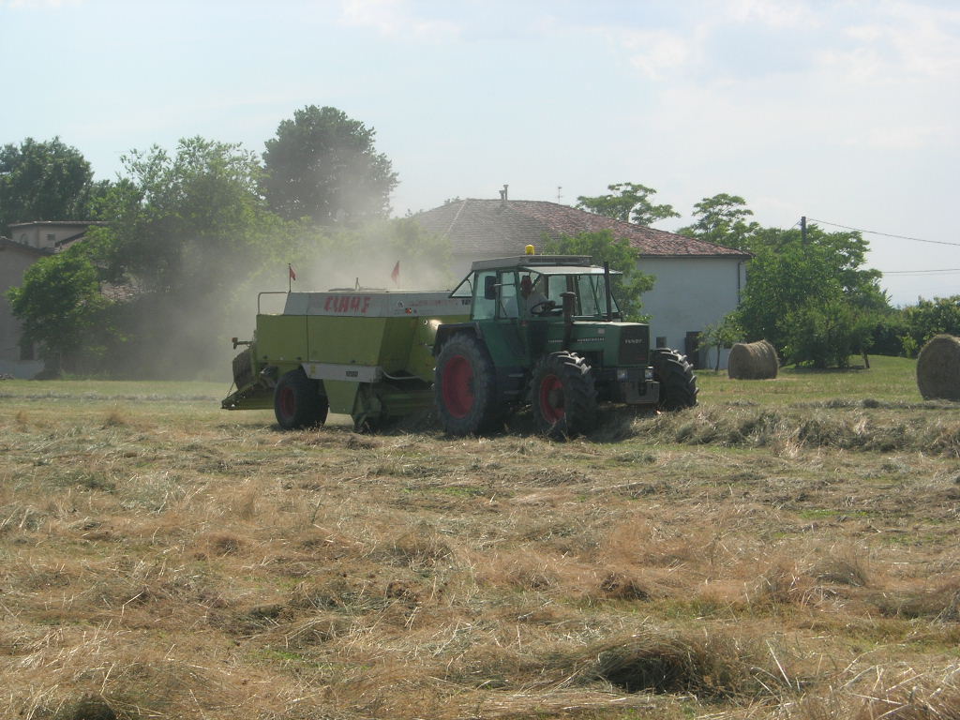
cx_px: 480
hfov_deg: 17.4
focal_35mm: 113
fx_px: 3134
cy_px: 360
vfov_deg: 13.1
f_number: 8.2
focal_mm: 23.4
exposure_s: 1/268
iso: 64
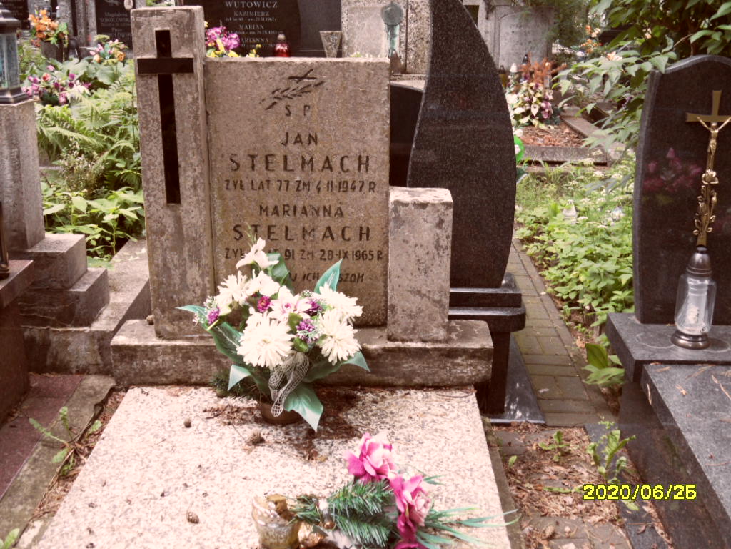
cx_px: 366
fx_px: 845
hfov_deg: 46.8
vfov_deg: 36.0
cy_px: 274
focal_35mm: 40
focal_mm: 6.5
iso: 100
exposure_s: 1/60
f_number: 3.6
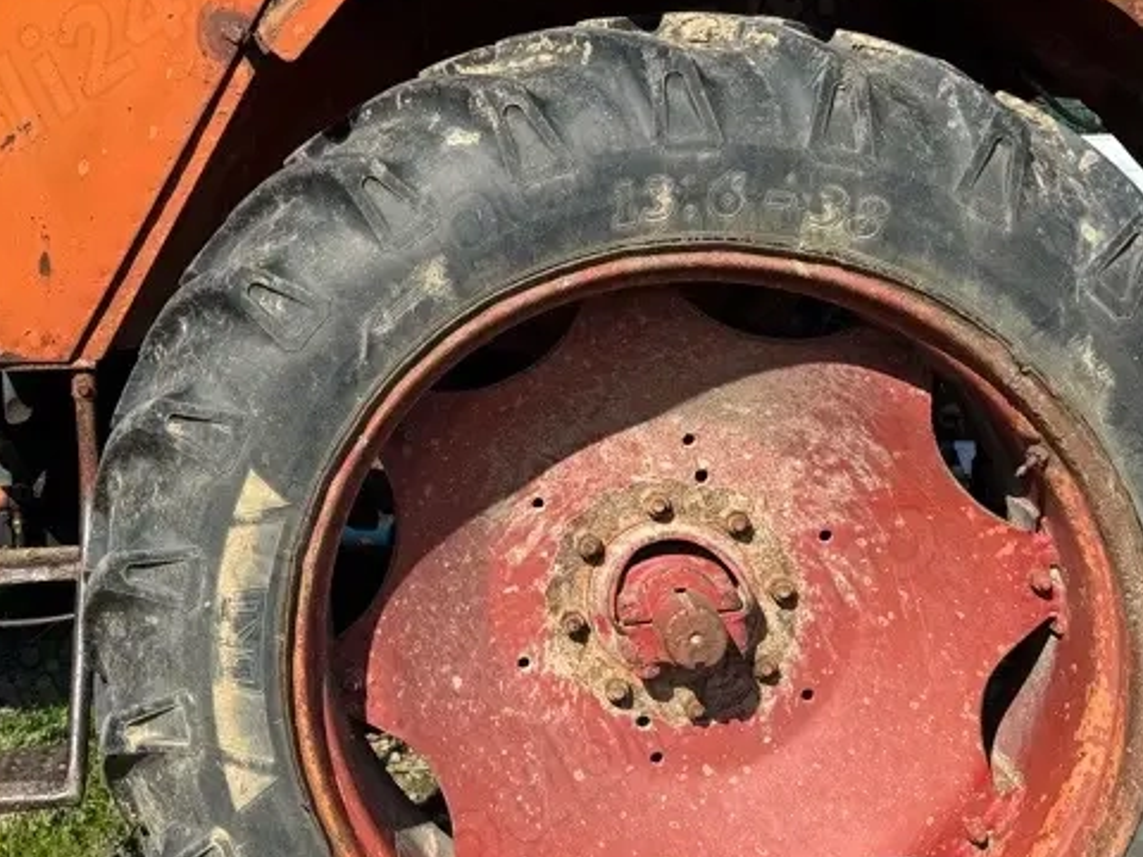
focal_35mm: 50
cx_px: 221
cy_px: 95
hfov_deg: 36.8
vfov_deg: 28.1
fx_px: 1651
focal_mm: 6.76
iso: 80
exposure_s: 1/3597
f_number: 1.78
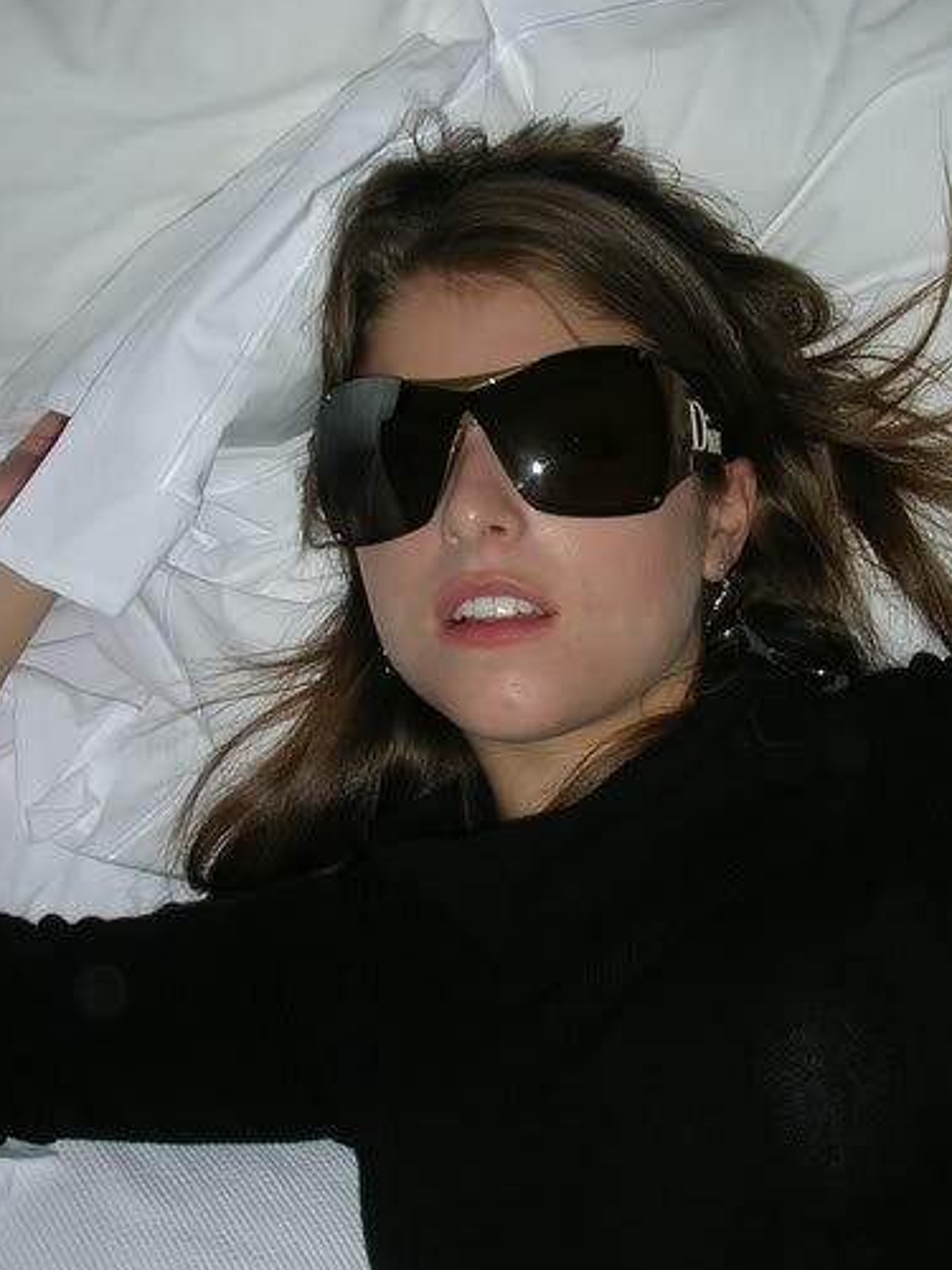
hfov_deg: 25.9
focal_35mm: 56
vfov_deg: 34.3
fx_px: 2053
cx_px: 652
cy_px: 638
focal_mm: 5.8
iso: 50
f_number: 3
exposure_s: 1/60.1
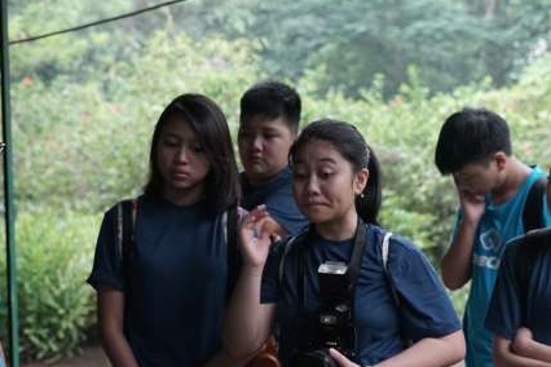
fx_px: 1408
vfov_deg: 14.7
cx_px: 154
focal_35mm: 92
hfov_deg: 22.0
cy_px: 311
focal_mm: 49
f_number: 4
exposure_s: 1/200
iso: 3200
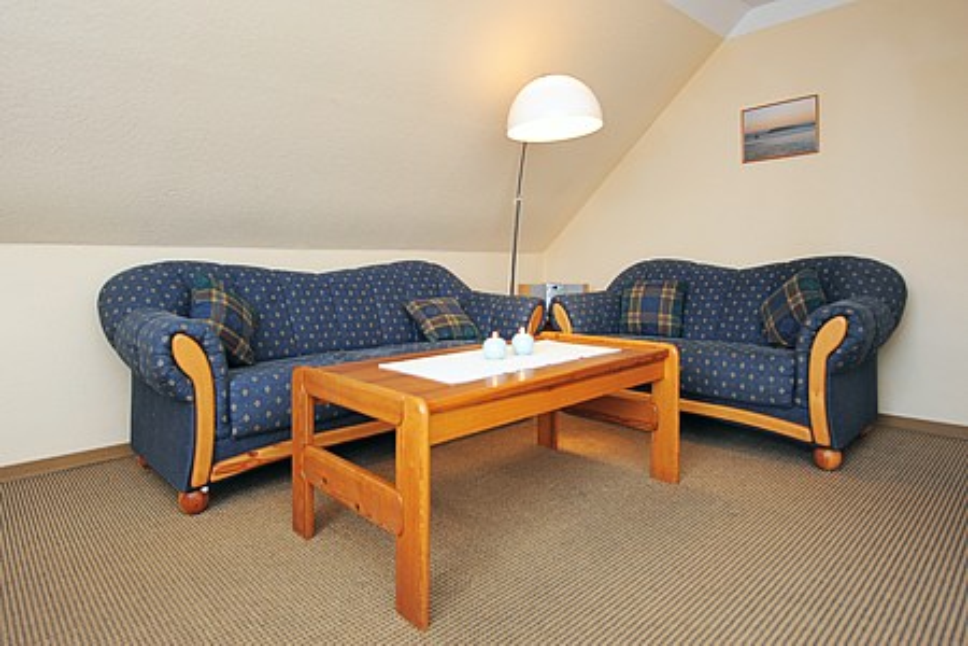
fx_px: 538
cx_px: 484
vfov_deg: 61.9
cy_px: 323
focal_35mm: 20
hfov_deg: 84.0
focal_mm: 20
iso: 400
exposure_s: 1/80
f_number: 2.8
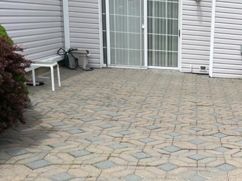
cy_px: 125
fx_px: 398
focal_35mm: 57
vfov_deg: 25.5
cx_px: 249
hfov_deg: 31.0
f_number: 1.6
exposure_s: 1/4831
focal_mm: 4.2
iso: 50
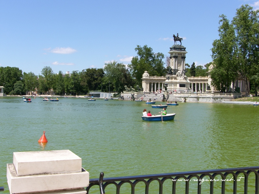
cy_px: 97
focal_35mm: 45
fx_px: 337
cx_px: 130
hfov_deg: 42.1
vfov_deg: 32.2
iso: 50
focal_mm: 11.5
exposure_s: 1/320
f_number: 6.3
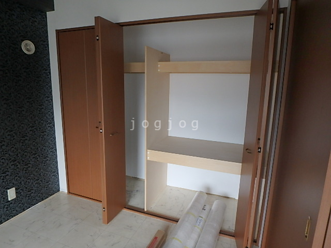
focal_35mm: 21
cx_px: 166
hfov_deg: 79.0
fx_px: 201
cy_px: 124
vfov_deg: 63.4
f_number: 3.5
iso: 200
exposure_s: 1/60
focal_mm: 3.7
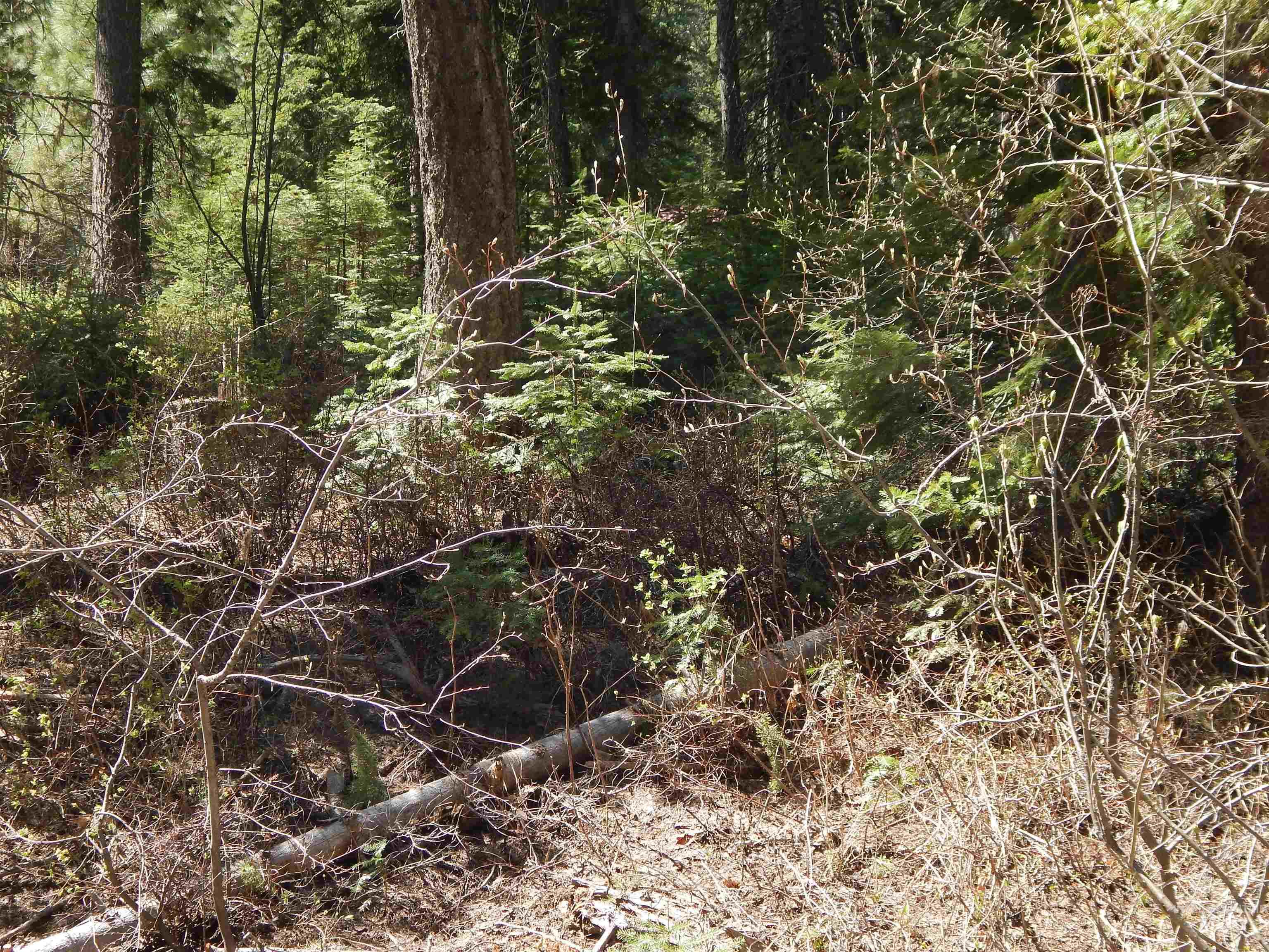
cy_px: 476
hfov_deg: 31.7
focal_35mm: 61
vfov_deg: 24.0
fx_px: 2236
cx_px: 634
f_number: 4
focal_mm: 10.9
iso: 125
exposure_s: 1/200
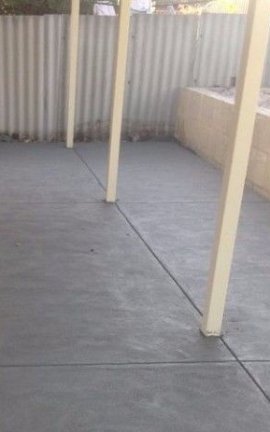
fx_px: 683
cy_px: 322
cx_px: 43
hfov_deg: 22.0
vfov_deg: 34.4
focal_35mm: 58
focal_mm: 4.12
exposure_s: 1/120
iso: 64
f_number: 2.4
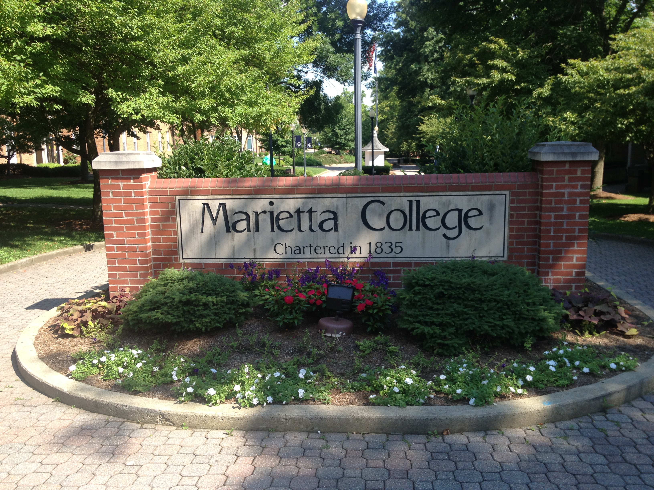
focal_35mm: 35
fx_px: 661
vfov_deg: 40.7
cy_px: 245
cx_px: 327
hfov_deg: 52.6
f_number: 2.4
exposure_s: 1/460
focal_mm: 4.28
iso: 50
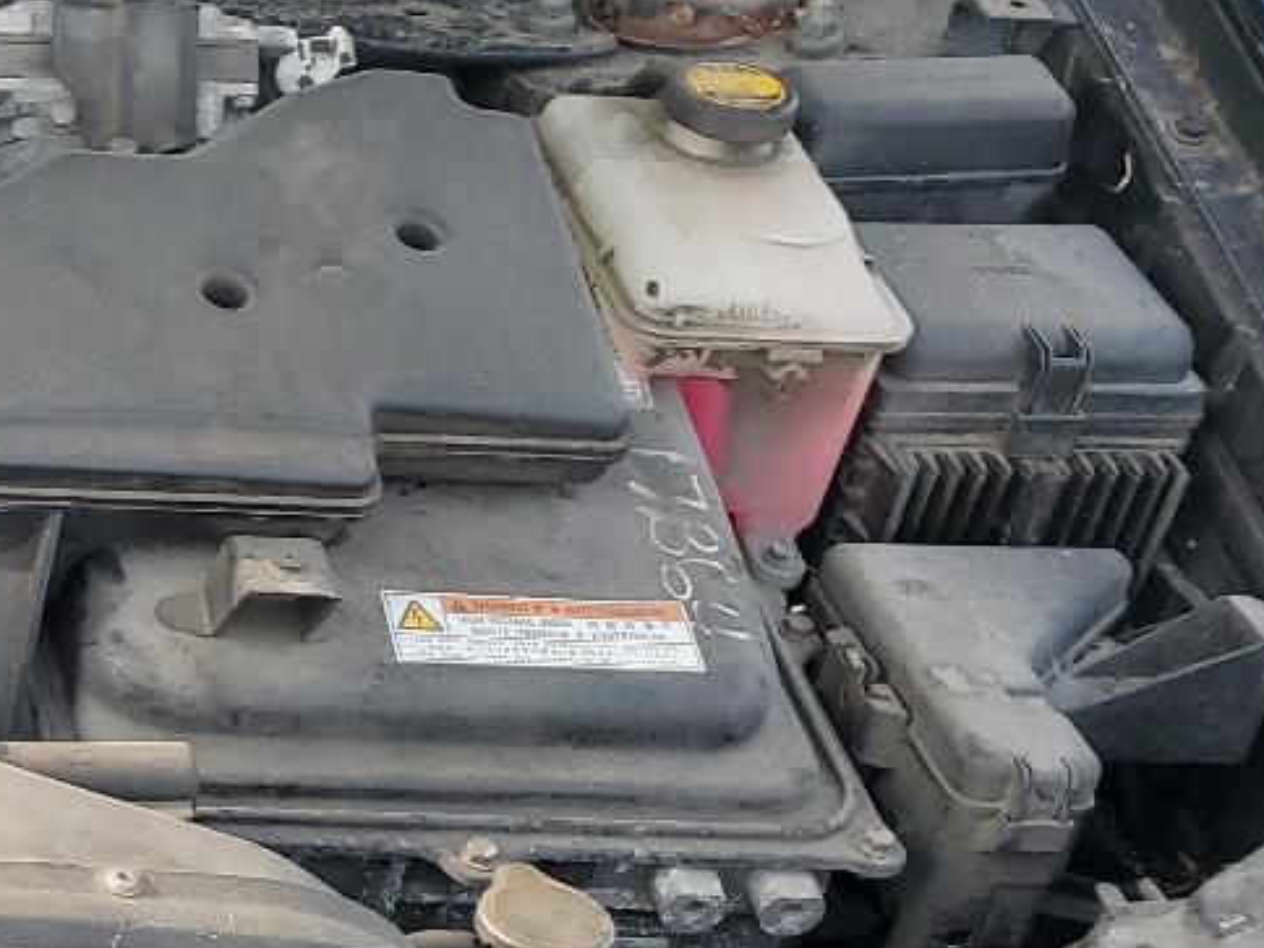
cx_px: -619
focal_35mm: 86
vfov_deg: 17.0
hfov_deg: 19.8
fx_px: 3140
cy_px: 747
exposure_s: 1/455
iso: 50
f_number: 1.5
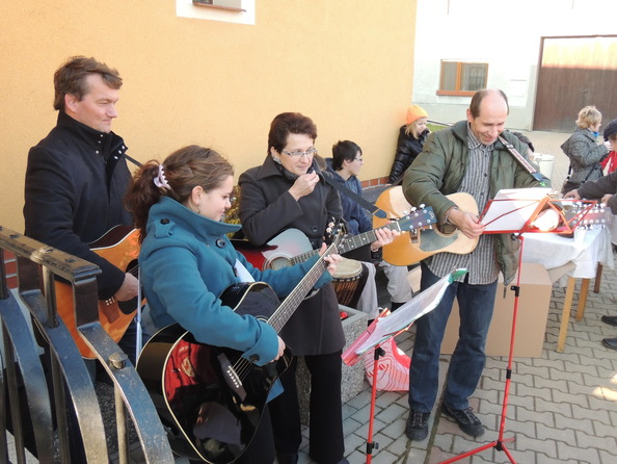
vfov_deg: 43.0
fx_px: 588
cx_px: 308
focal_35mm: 33
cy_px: 232
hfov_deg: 55.3
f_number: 3.2
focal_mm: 5.8
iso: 360
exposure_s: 1/250
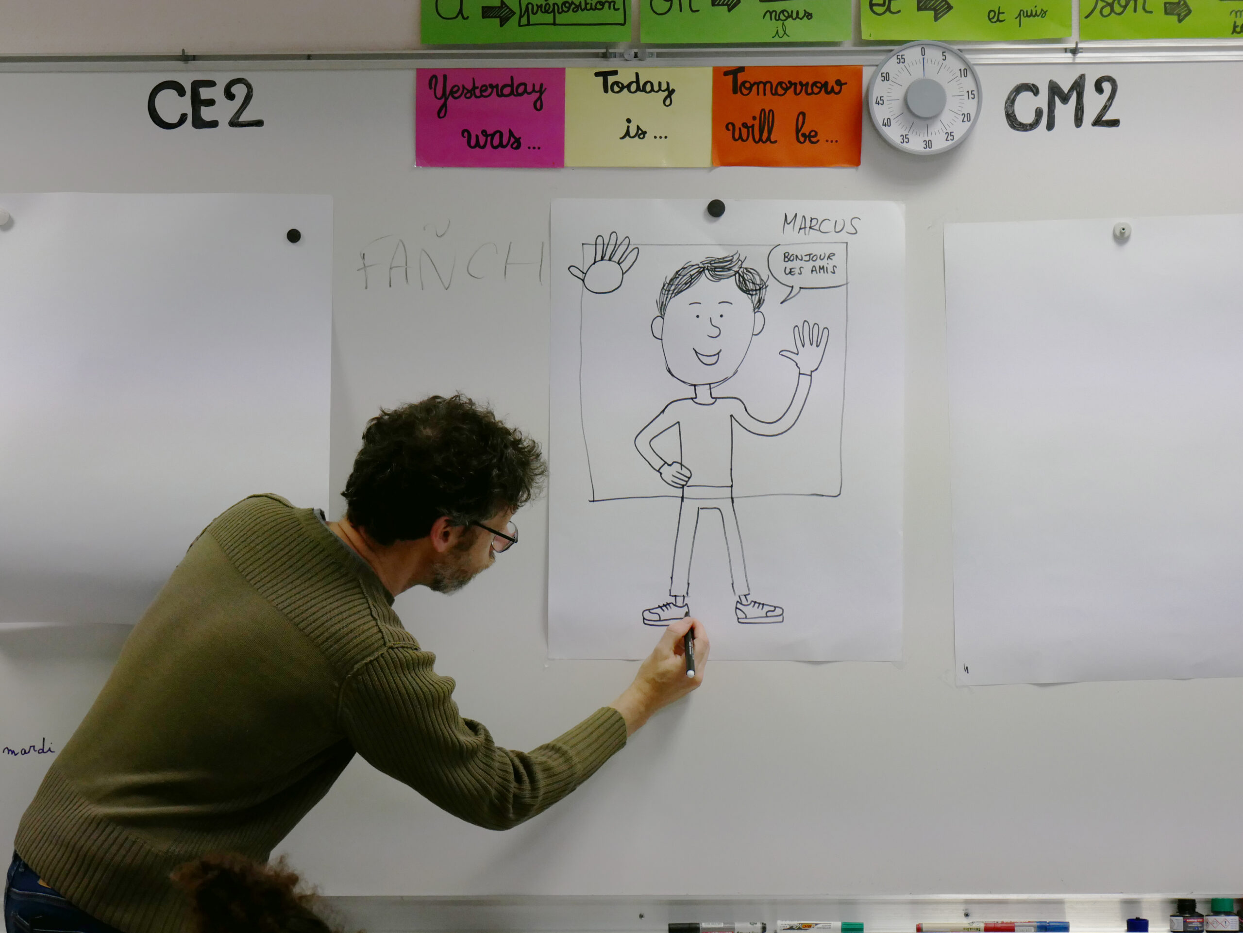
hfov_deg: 20.0
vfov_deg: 15.1
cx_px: 622
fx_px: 3520
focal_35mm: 98
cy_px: 466
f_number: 5.6
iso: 1000
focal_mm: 49
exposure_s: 1/125
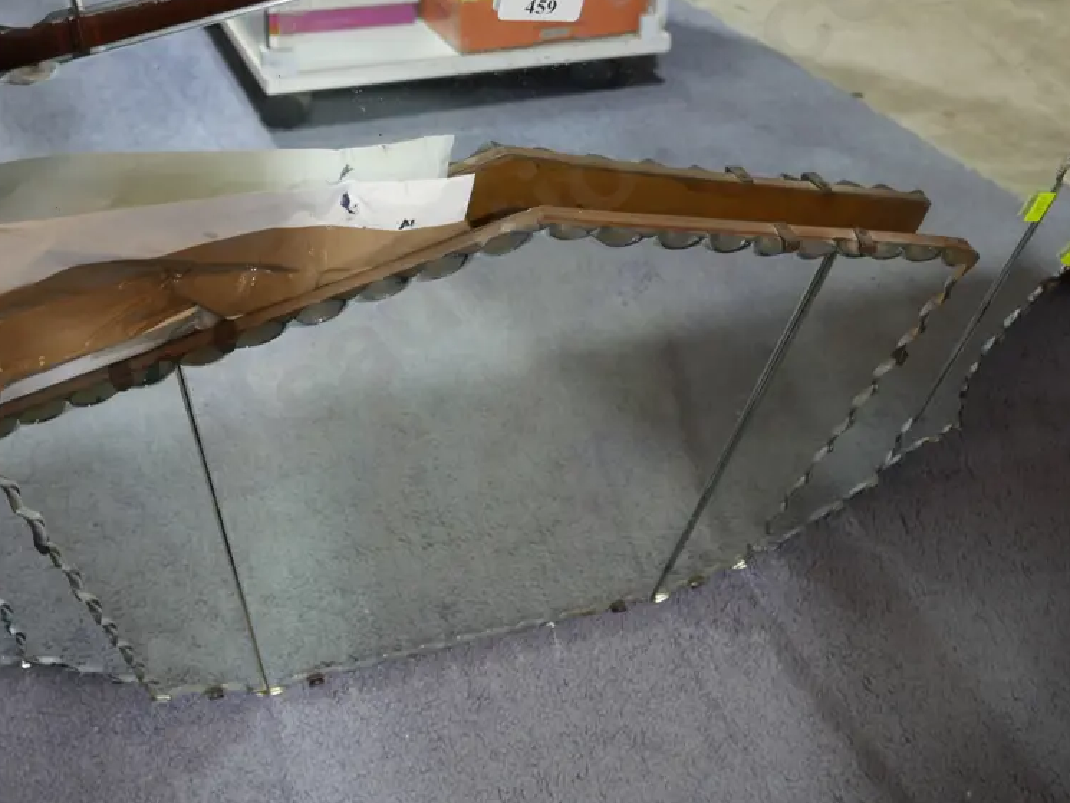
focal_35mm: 44
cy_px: 305
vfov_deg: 32.7
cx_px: 429
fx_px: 1360
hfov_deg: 42.7
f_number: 3.6
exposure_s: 1/60
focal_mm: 16
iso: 400
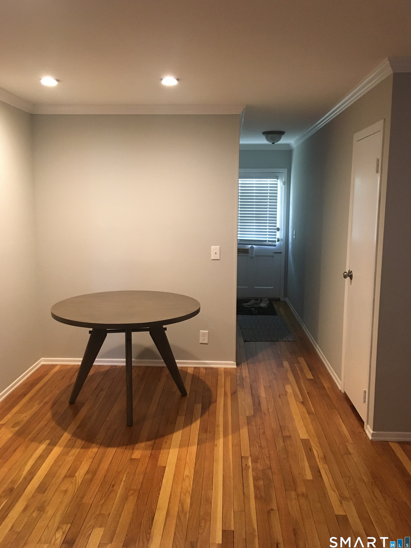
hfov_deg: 46.8
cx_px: 203
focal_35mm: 30
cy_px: 270
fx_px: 475
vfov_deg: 60.0
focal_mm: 4.15
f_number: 2.2
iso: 200
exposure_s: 1/30
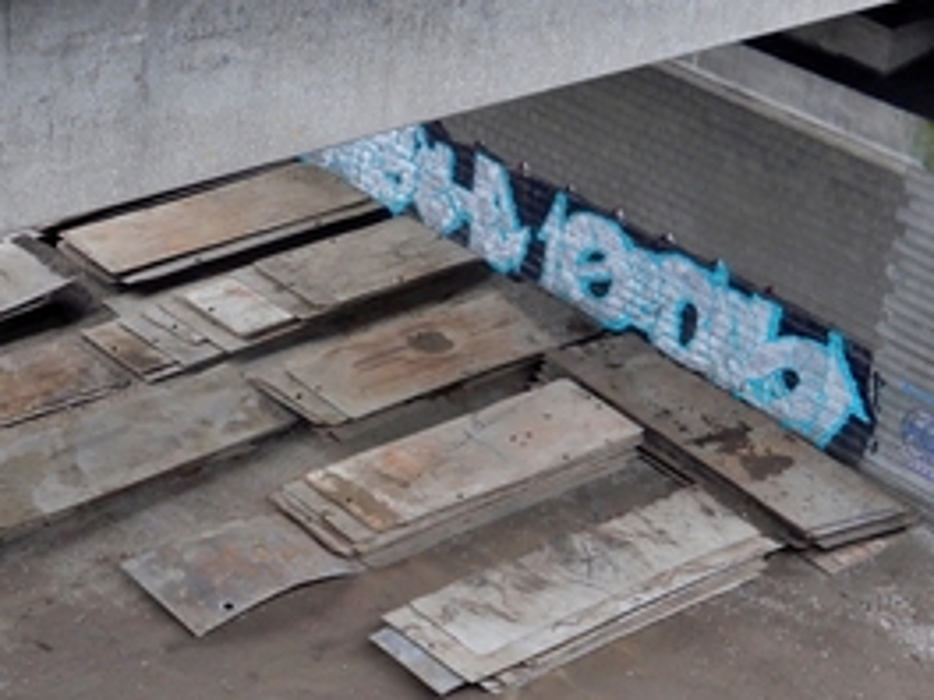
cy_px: 422
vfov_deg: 17.0
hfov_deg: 22.3
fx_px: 2347
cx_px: 258
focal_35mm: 87
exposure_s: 1/100
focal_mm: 8.9
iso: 400
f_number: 4
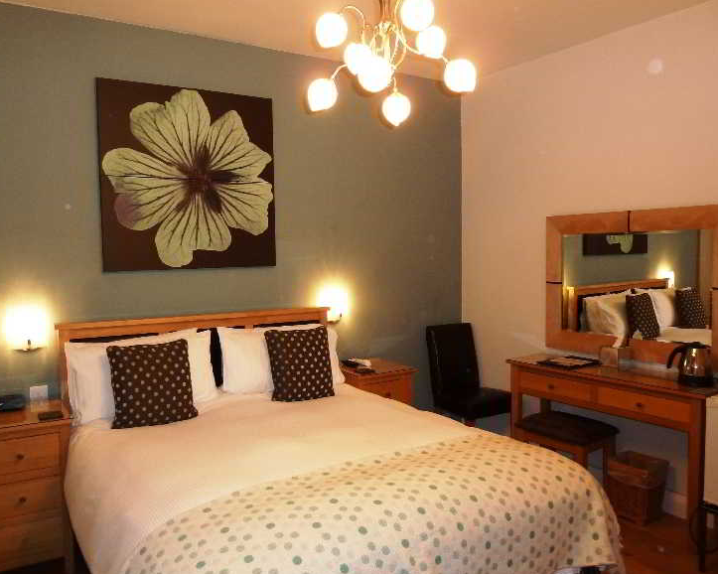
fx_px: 574
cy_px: 297
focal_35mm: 27
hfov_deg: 64.0
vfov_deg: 53.2
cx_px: 340
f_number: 3.3
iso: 250
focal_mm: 4.1
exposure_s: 1/30
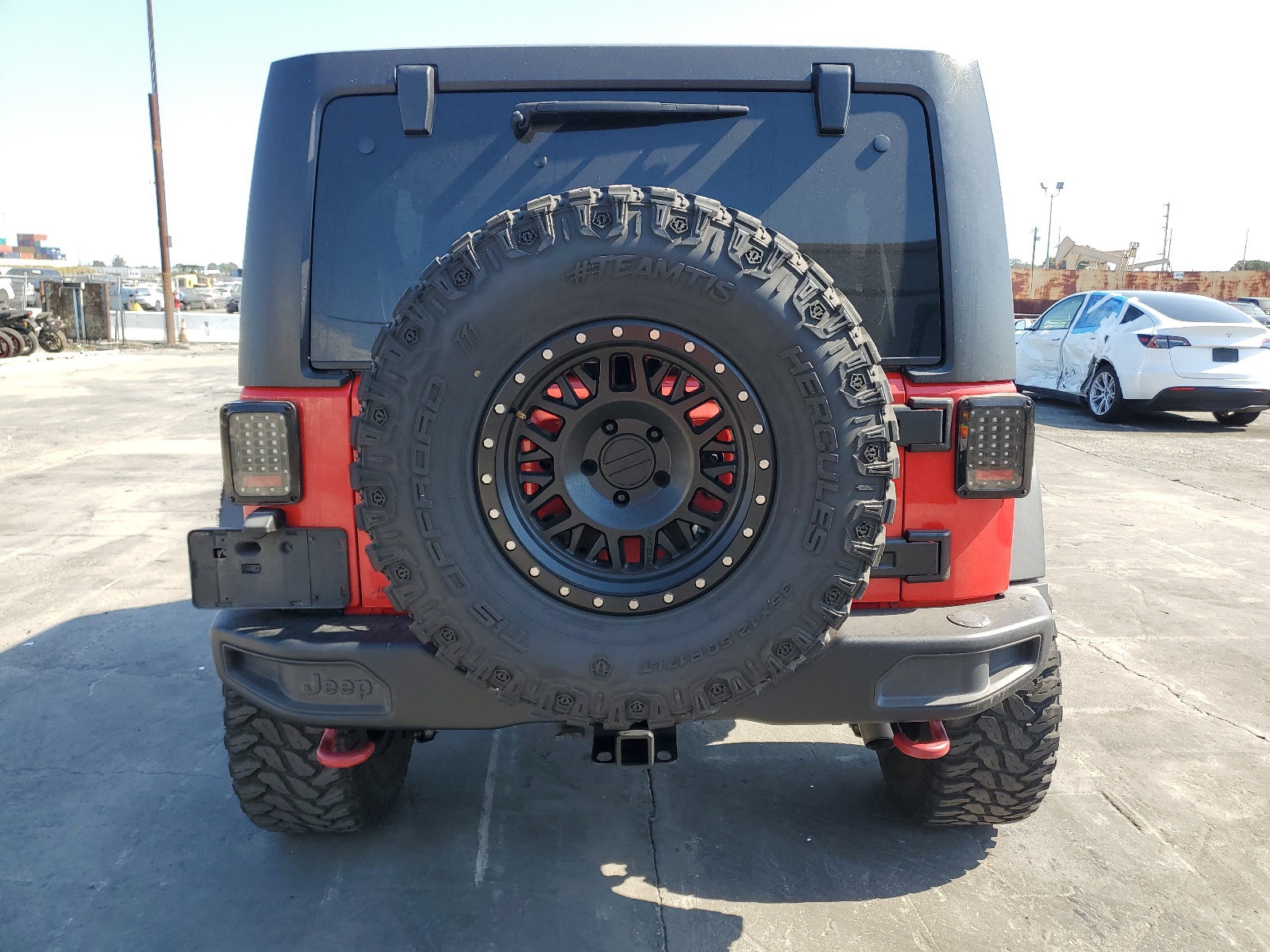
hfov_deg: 67.3
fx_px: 954
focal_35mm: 26
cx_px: 635
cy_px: 476
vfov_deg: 53.1
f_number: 1.5
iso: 50
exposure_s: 1/909
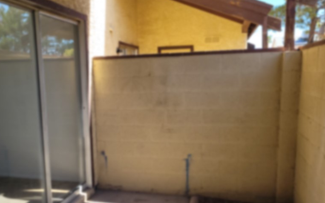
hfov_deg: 52.4
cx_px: 130
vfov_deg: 34.3
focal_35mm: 37
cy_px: 126
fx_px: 328
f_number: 1.8
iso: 40
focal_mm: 5.4
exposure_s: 1/628
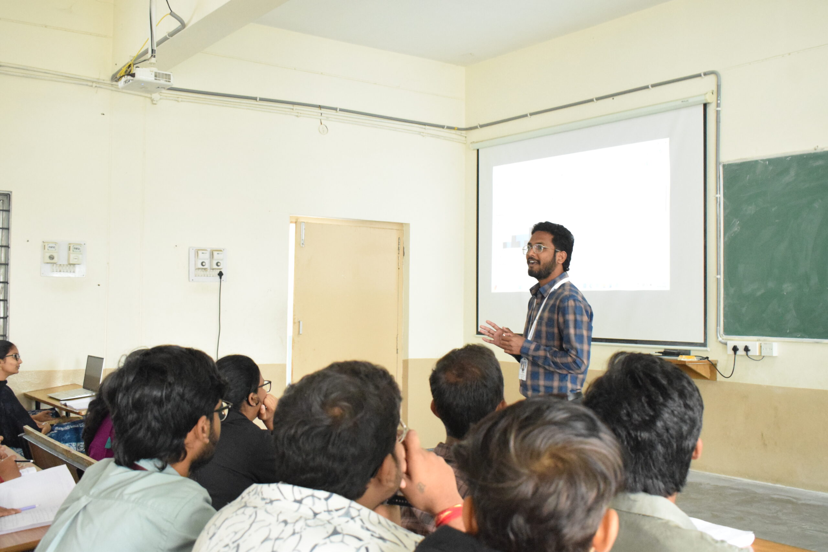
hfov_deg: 51.3
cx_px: 414
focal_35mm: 38
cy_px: 276
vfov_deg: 35.5
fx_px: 862
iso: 6400
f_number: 5.6
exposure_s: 1/125
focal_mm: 25
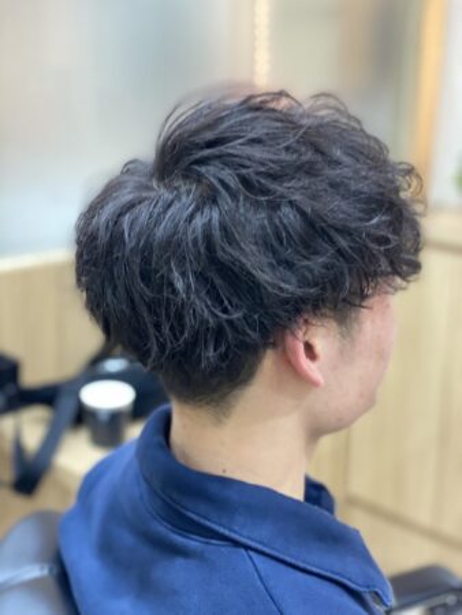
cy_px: 308
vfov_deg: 36.8
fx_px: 924
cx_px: 231
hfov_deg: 28.1
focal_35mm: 52
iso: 250
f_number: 2
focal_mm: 6
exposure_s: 1/33
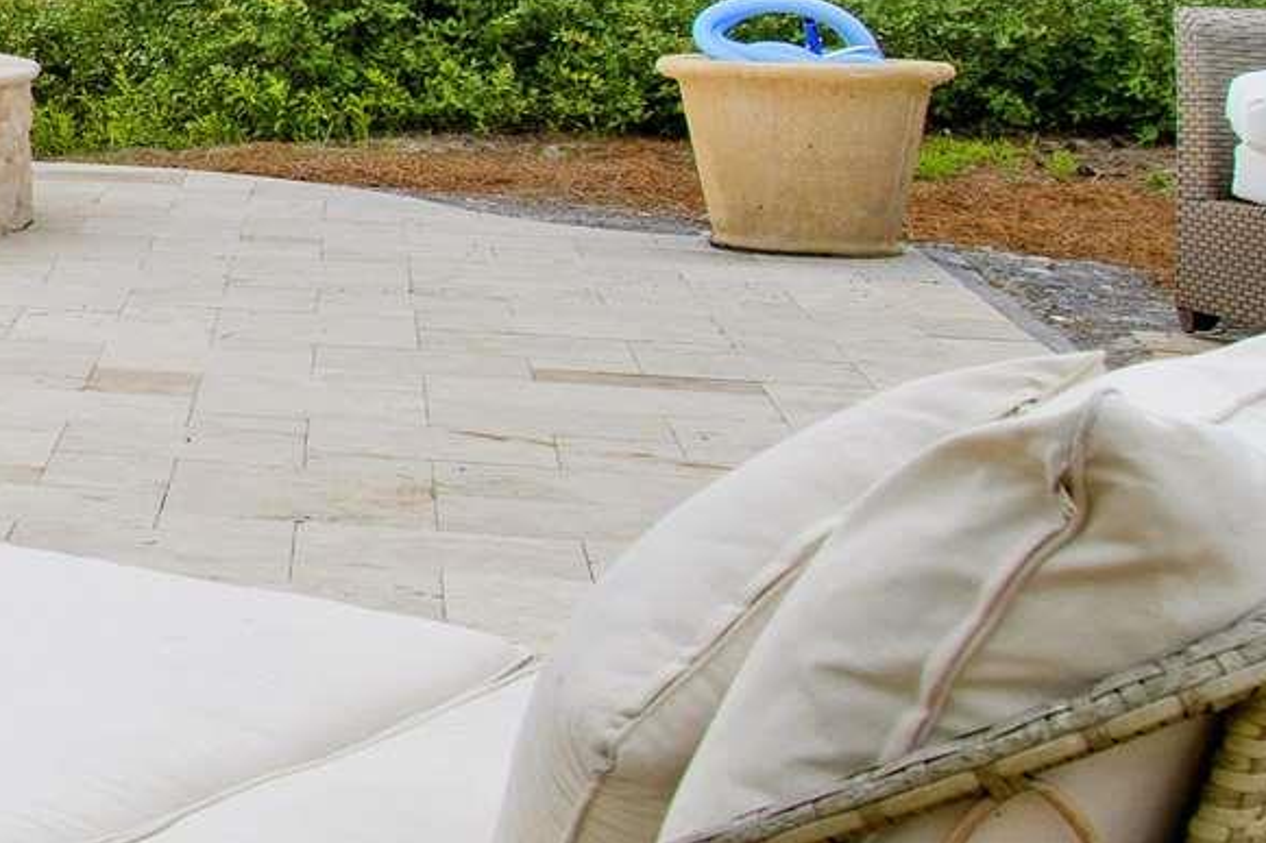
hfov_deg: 13.1
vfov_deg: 12.1
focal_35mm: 111
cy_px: -166
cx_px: -1904
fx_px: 3902
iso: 200
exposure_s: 1/160
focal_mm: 21
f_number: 11
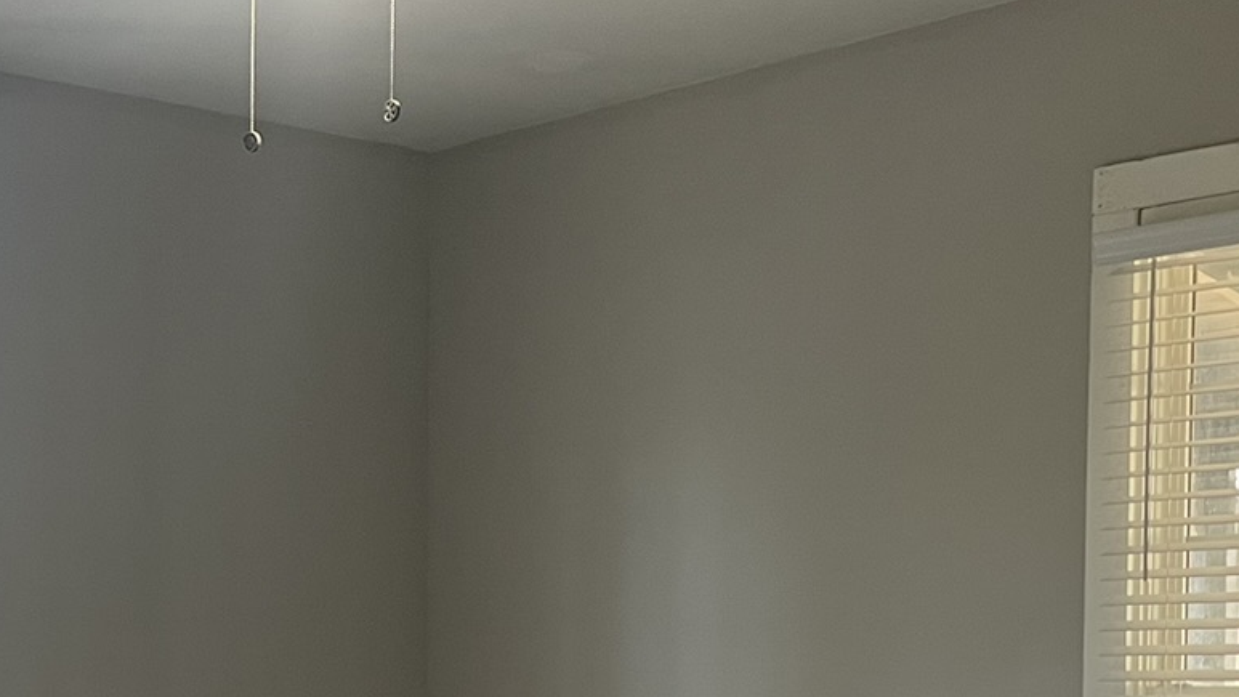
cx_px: 159
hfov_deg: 27.4
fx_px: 2464
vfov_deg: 15.6
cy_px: 812
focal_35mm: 75
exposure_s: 1/60
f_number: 1.6
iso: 100
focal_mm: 4.2
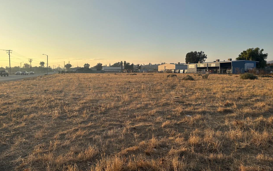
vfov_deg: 47.5
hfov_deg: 70.4
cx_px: 135
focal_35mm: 26
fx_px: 193
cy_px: 75
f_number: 1.78
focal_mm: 6.86
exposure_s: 1/3356
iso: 80
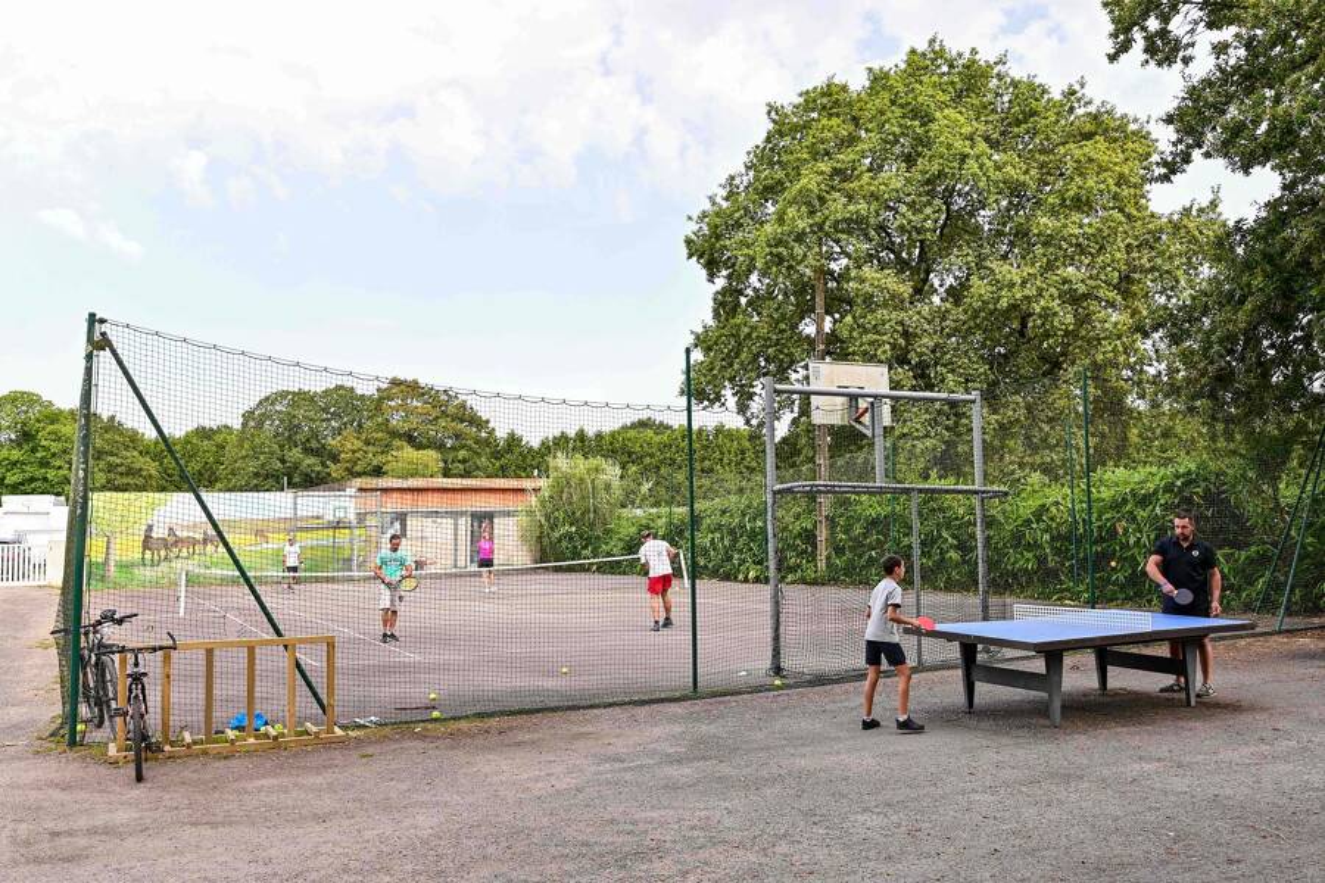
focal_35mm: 30
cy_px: 442
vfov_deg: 43.6
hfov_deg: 61.9
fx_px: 1104
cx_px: 662
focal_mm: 30
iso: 280
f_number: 8
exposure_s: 1/200
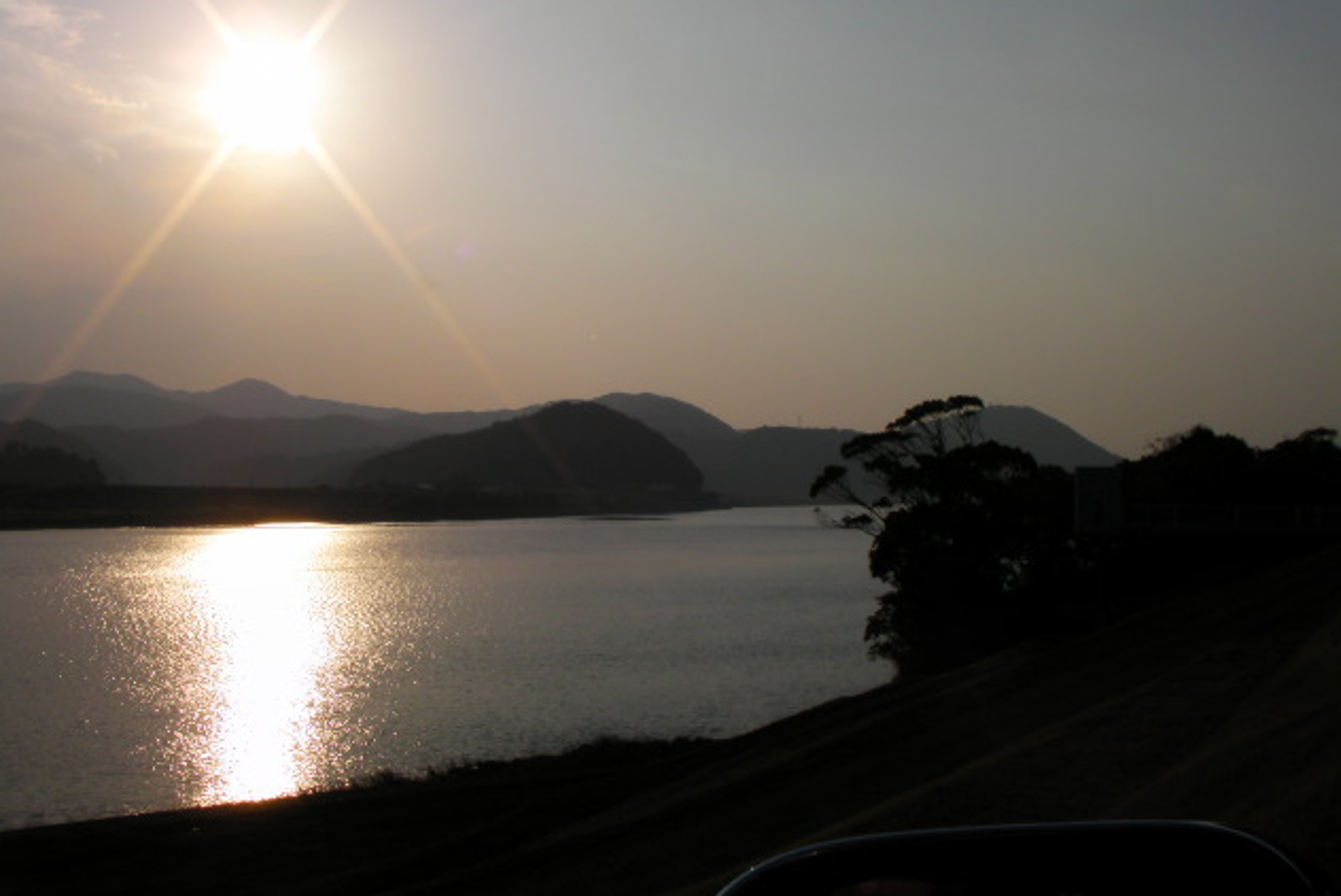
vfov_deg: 33.4
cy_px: 429
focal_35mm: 40
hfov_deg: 48.4
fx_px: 1491
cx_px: 664
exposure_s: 1/790
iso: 50
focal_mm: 6.3
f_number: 6.7
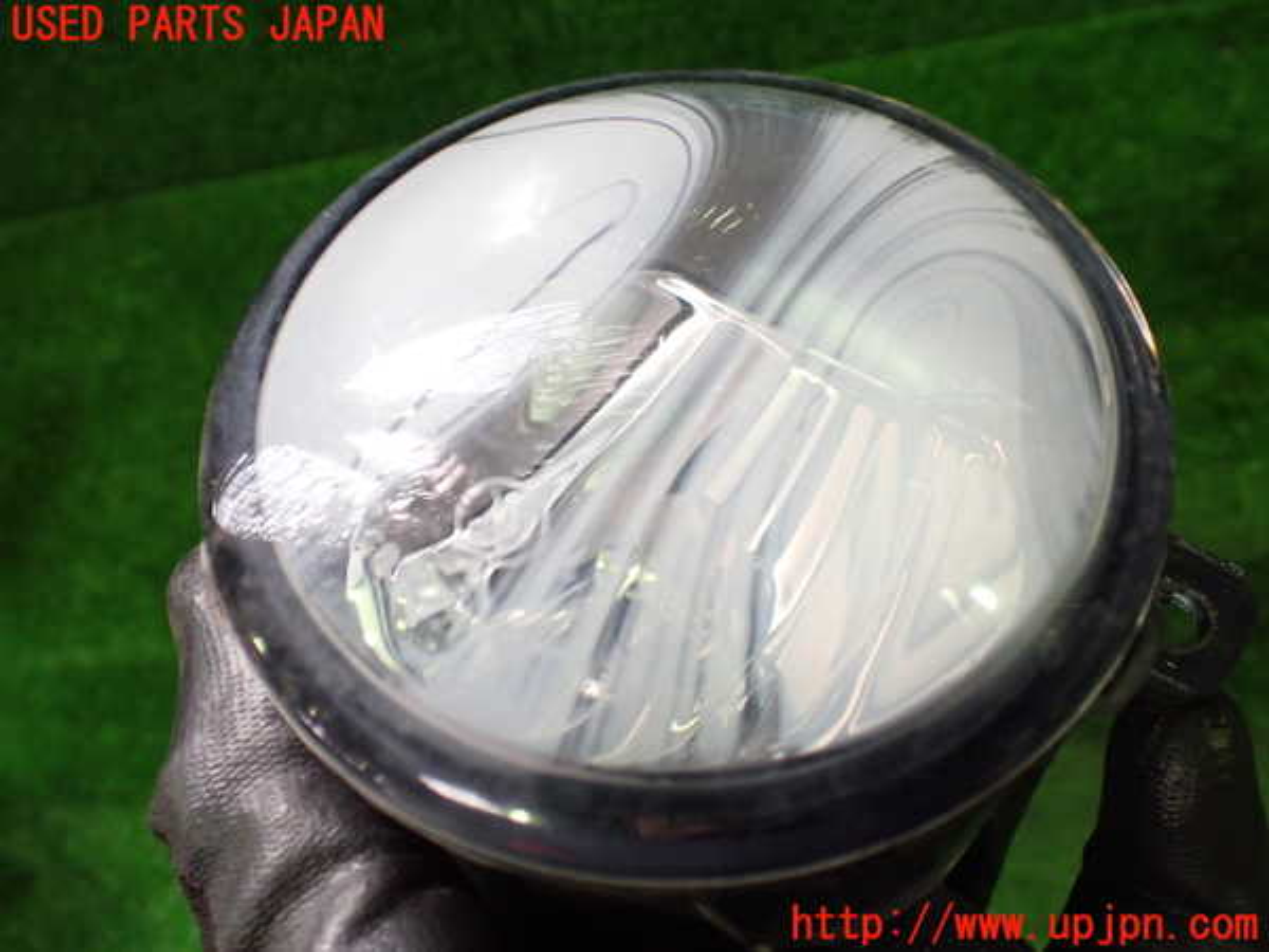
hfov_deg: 60.0
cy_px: 476
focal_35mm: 30
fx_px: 1100
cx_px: 634
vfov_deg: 46.8
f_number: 2.3
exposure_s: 1/125
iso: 500
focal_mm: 5.4
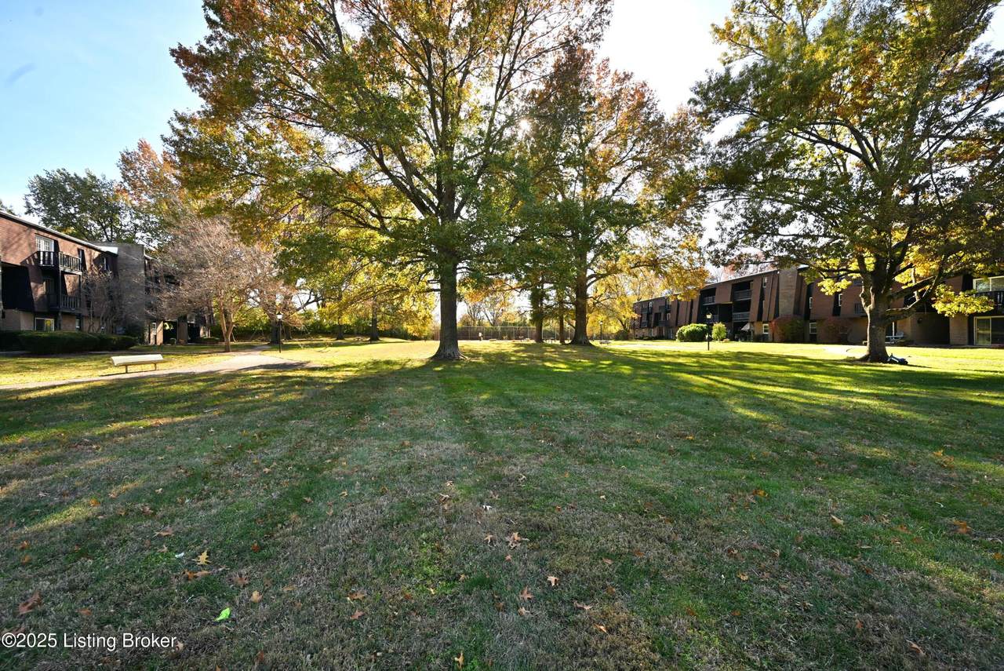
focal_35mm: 14
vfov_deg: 81.3
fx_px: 391
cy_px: 336
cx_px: 502
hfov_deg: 104.2
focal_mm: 14
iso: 640
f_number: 8
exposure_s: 1/320
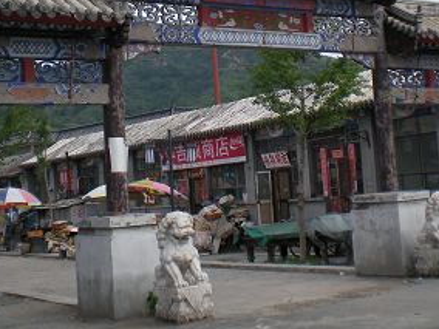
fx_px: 850
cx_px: 232
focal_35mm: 67
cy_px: 63
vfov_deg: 21.6
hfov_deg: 29.0
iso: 64
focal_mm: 6.3
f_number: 4.6
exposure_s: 1/430
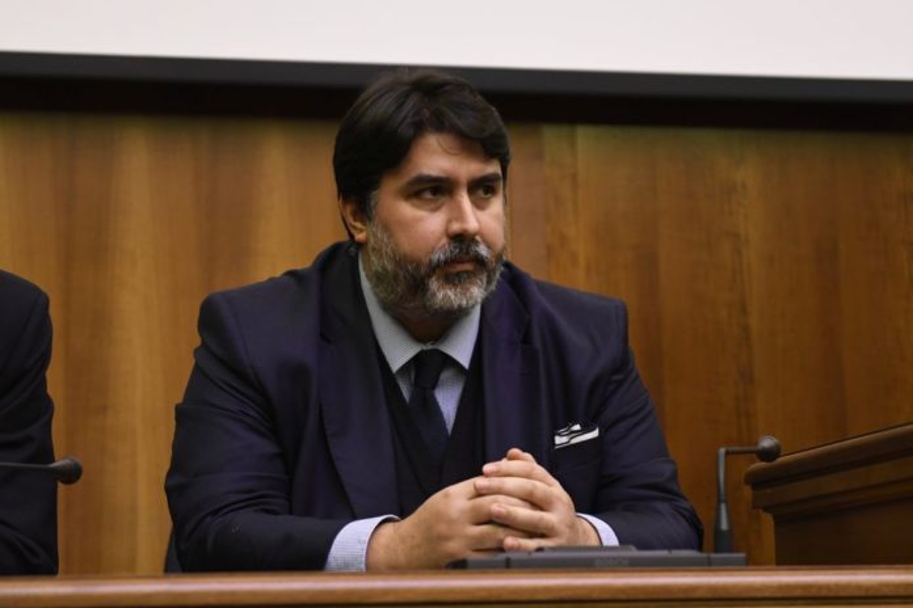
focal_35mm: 105
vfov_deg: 13.0
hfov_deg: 19.5
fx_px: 2663
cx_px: 456
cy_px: 304
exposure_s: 1/320
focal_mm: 70
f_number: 2.8
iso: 3200
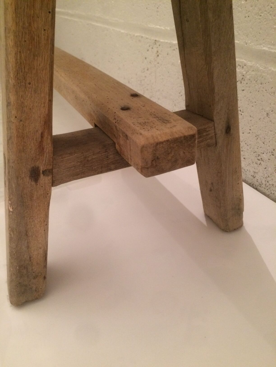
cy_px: 184
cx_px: 138
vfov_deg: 61.7
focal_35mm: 29
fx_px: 308
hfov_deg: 48.2
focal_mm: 4.15
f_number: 2.2
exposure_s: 1/20
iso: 320
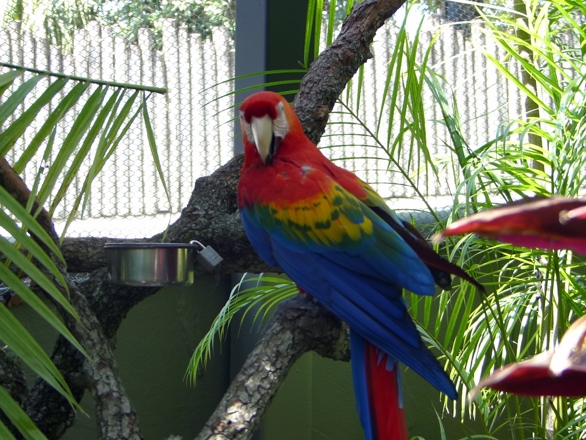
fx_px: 1676
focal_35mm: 99
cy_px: 220
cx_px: 293
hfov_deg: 19.8
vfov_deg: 14.9
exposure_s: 1/125
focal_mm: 17.8
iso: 100
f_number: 2.8
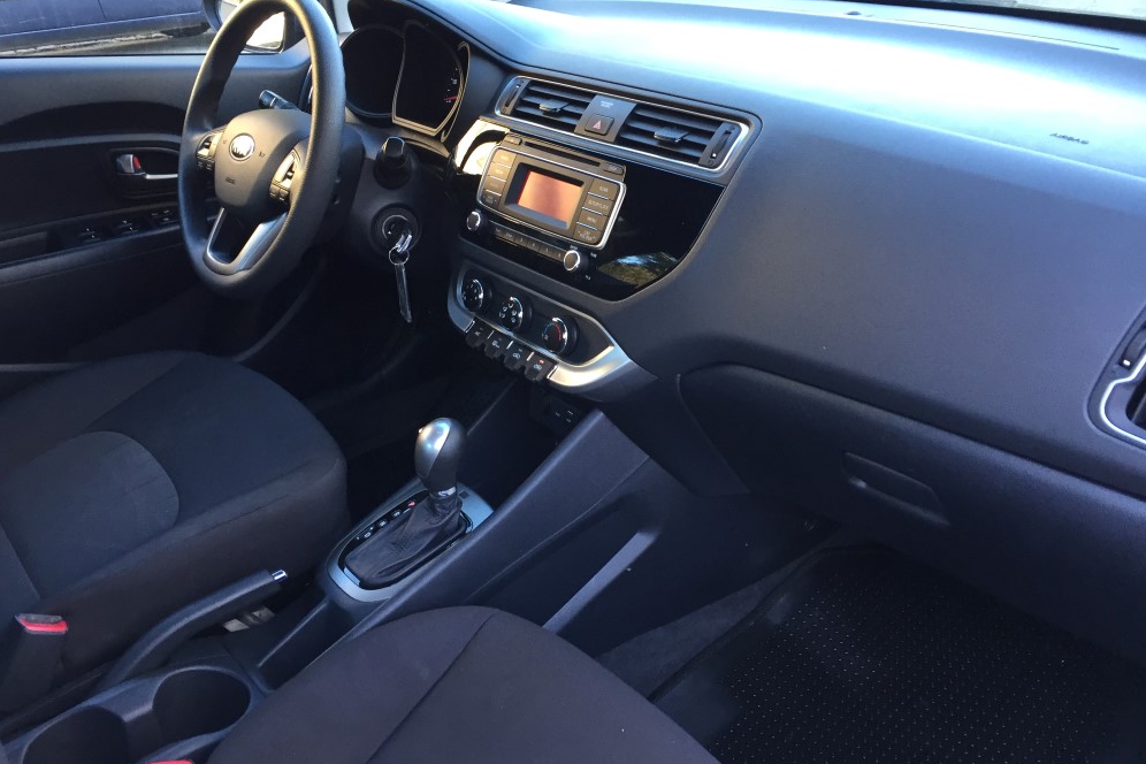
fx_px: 987
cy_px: 346
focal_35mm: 31
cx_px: 563
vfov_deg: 42.3
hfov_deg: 60.3
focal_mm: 4.15
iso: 40
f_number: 2.2
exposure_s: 1/30
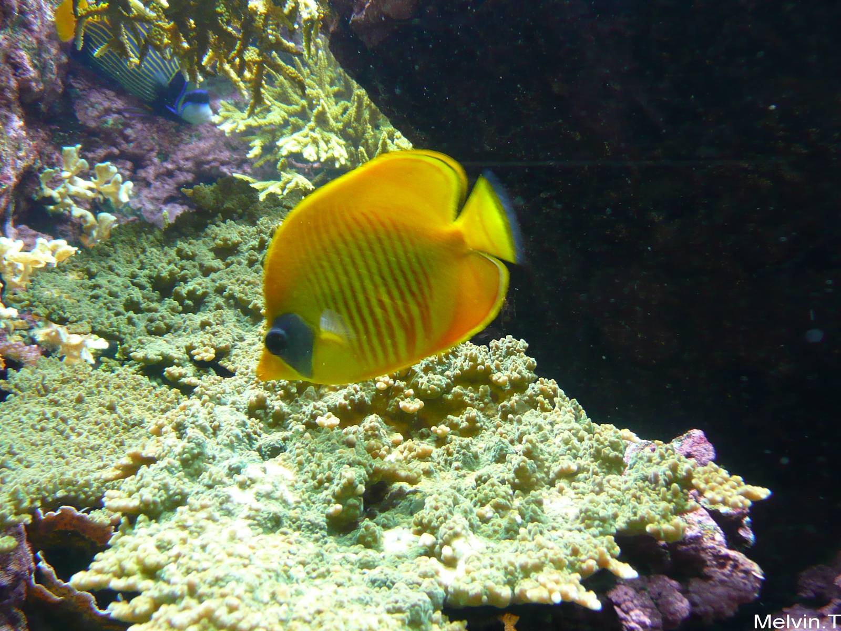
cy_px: 316
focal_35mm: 34
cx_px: 420
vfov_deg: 41.8
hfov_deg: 54.0
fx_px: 826
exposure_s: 1/25
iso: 200
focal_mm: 5.5
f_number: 3.6
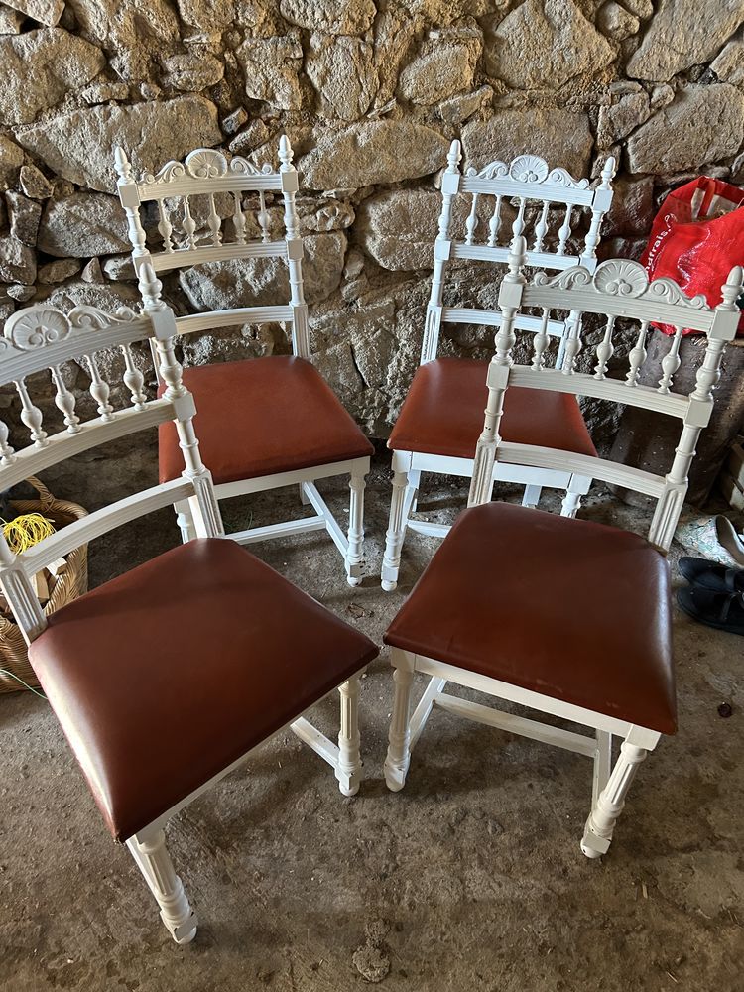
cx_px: 372
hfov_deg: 53.1
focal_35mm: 26
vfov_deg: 67.3
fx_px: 745
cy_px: 496
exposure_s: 1/60
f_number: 1.5
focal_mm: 5.7
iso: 320
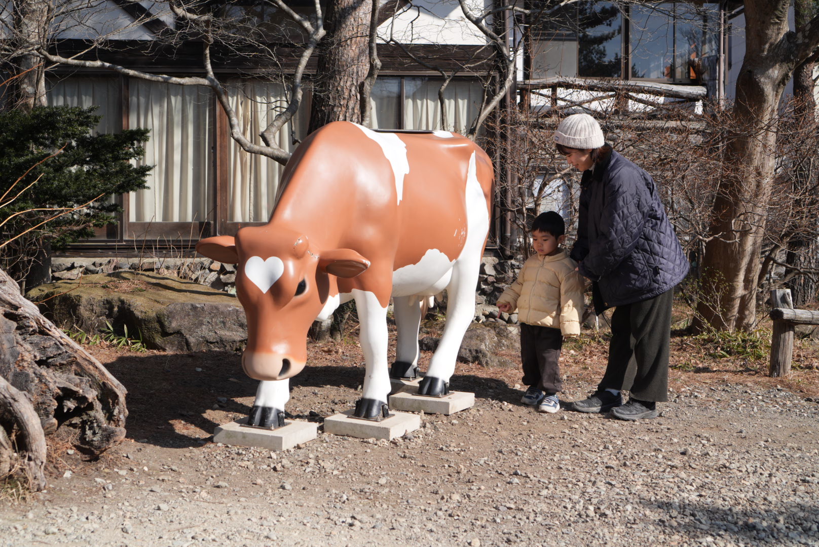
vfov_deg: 25.8
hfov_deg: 37.8
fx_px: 1195
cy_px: 274
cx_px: 410
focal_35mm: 52
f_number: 5.6
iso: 100
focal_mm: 35
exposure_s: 1/400
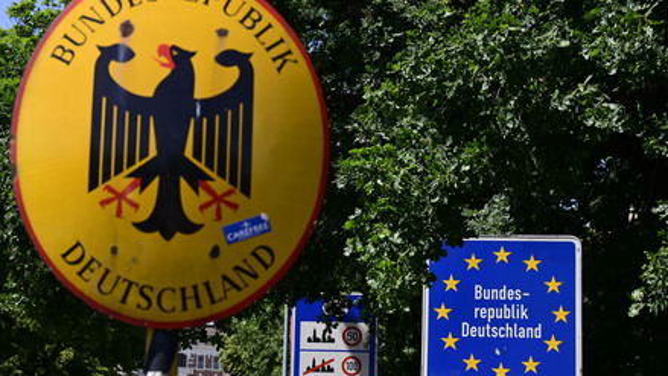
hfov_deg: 29.3
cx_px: 329
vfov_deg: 16.8
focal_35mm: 72
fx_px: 1275
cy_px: 192
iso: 100
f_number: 7.1
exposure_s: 1/250
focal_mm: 67
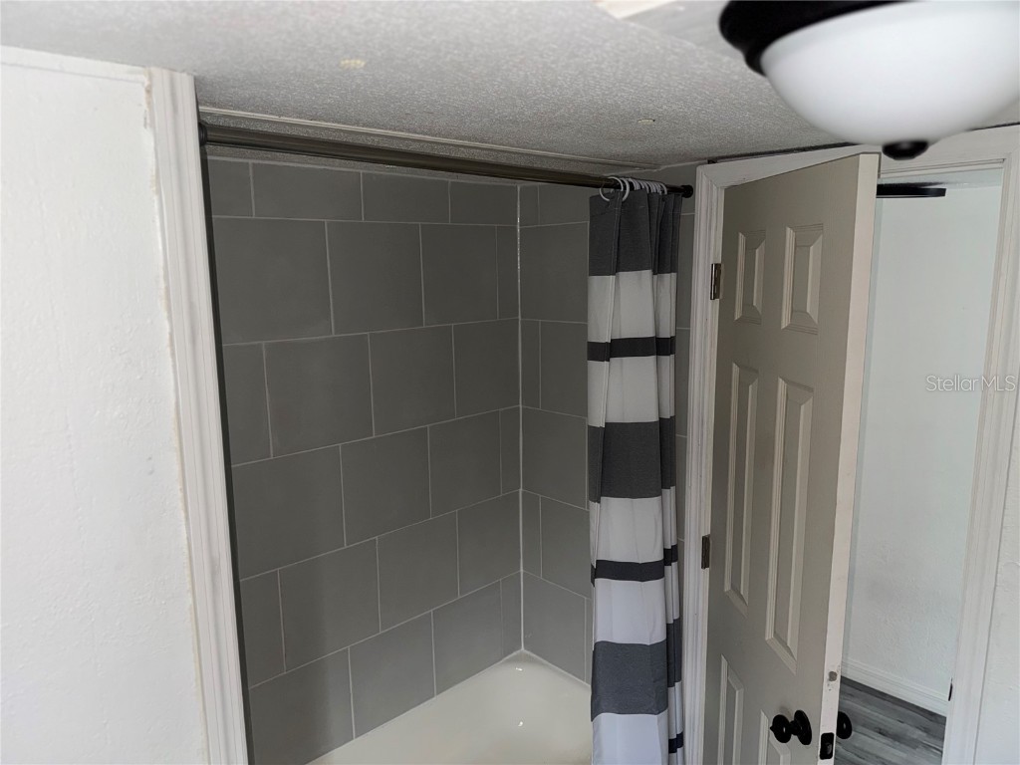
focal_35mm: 24
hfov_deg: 71.6
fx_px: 707
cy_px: 382
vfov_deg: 56.8
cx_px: 510
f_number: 1.78
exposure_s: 1/14
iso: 100
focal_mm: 6.76
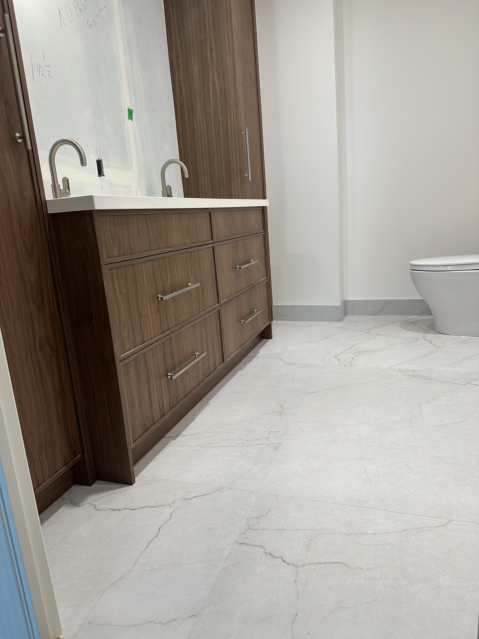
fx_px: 443
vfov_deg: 71.6
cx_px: 240
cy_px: 320
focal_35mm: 24
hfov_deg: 56.8
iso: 100
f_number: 1.78
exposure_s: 1/120
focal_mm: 6.86
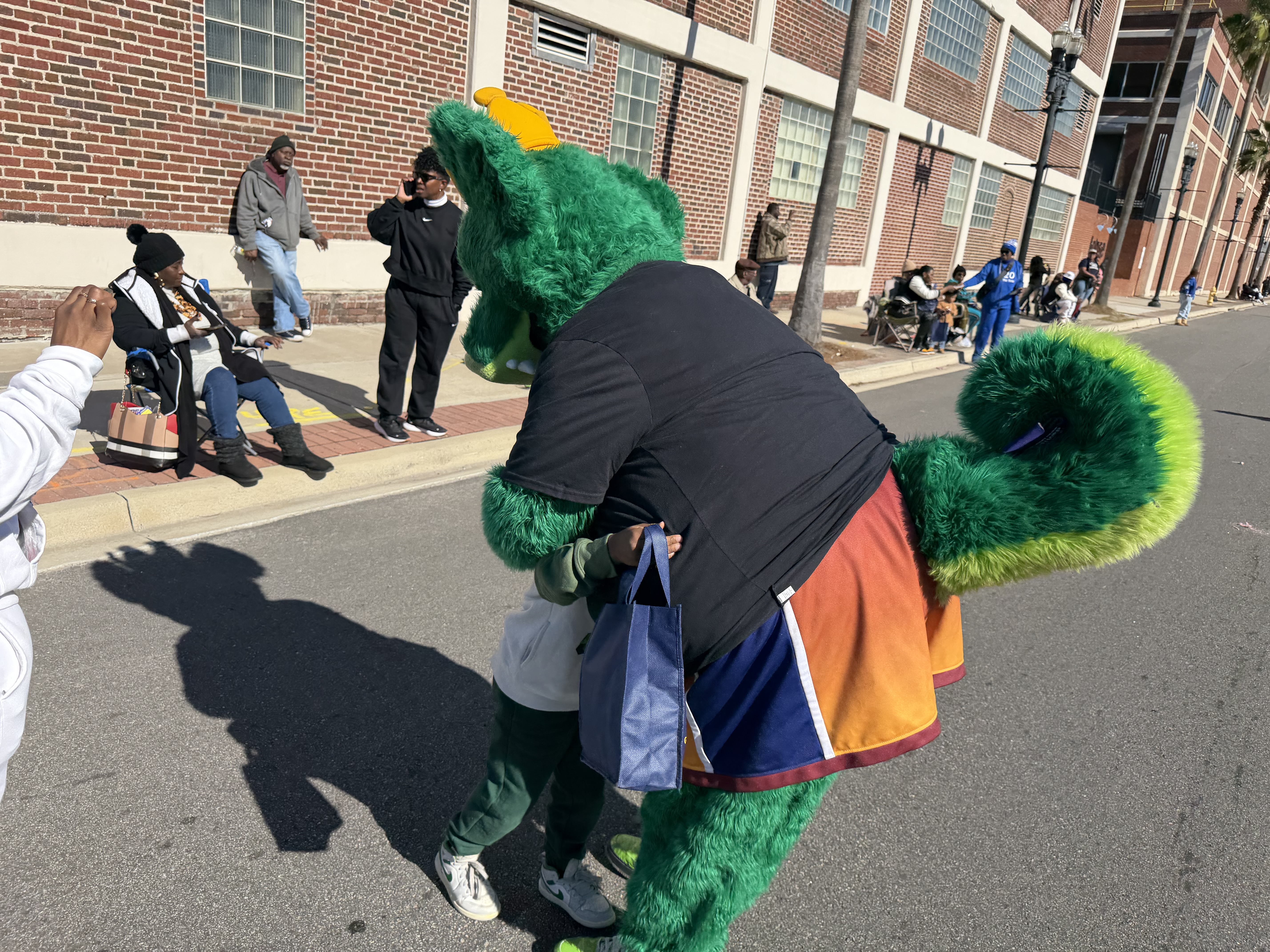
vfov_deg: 56.8
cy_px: 476
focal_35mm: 24
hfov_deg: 71.6
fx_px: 881
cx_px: 635
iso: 100
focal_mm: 6.76
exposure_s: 1/7353
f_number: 1.78
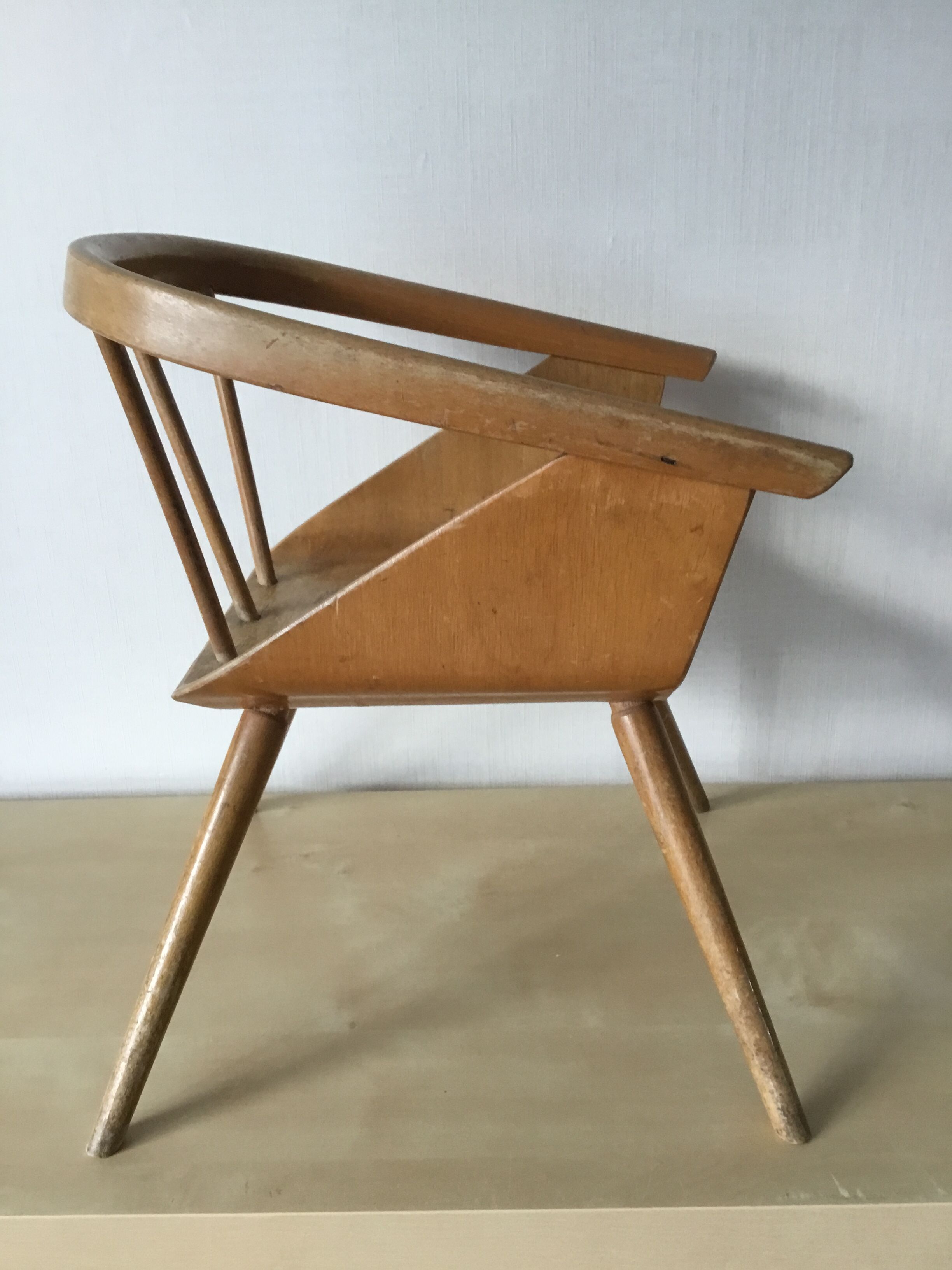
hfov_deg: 45.4
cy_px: 635
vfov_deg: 58.4
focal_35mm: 31
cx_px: 476
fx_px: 1137
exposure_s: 1/33
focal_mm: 3.3
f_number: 2.4
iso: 125
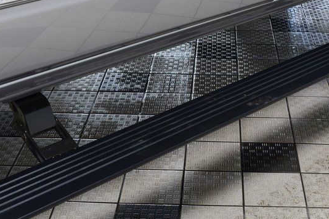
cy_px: 95
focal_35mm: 69
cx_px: 194
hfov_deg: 29.2
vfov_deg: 19.7
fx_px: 631
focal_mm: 24
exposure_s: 1/15
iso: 900
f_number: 6.3
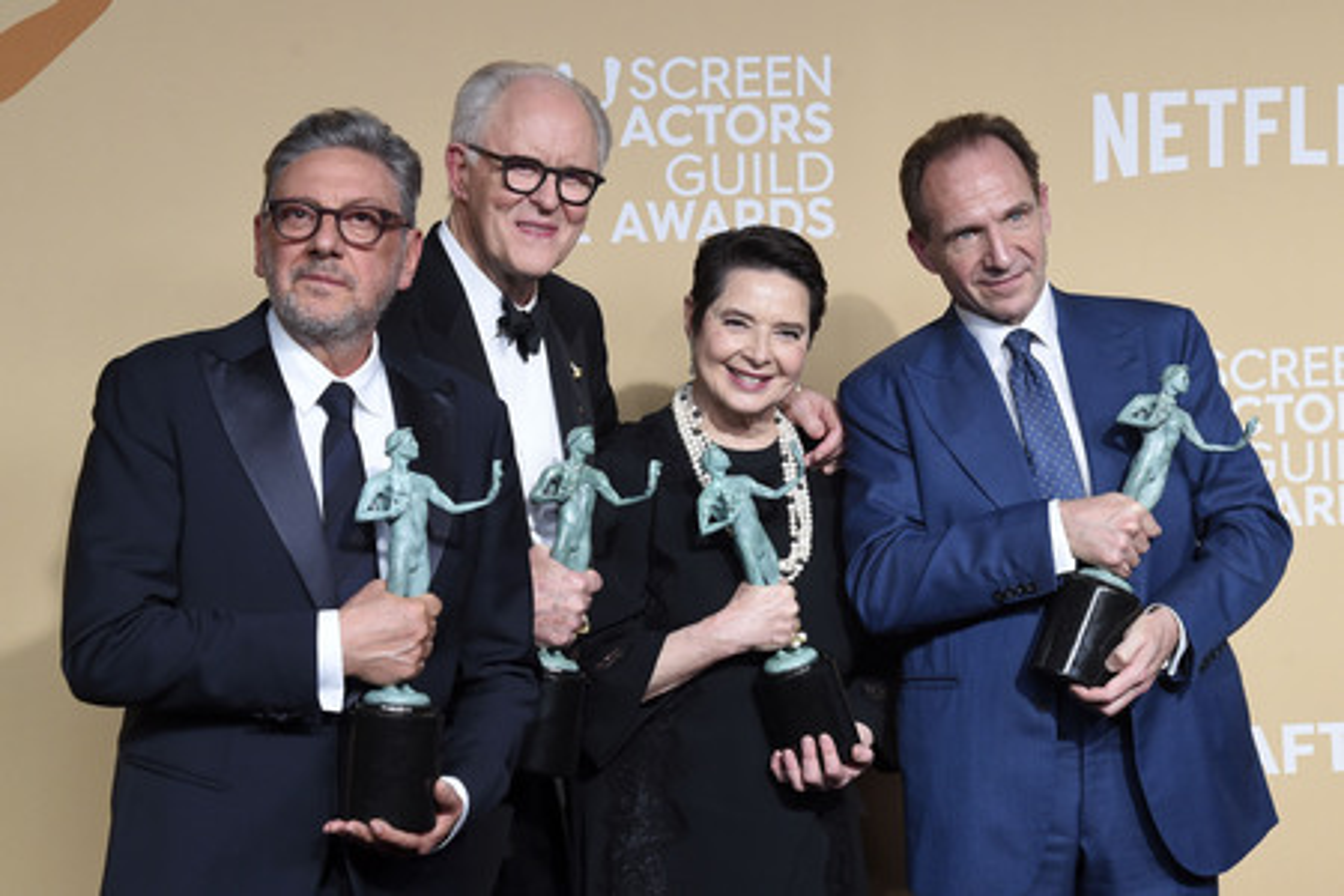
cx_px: 672
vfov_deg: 20.6
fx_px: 2464
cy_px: 448
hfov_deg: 30.5
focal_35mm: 66
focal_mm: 66
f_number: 7.1
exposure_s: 1/250
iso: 2500
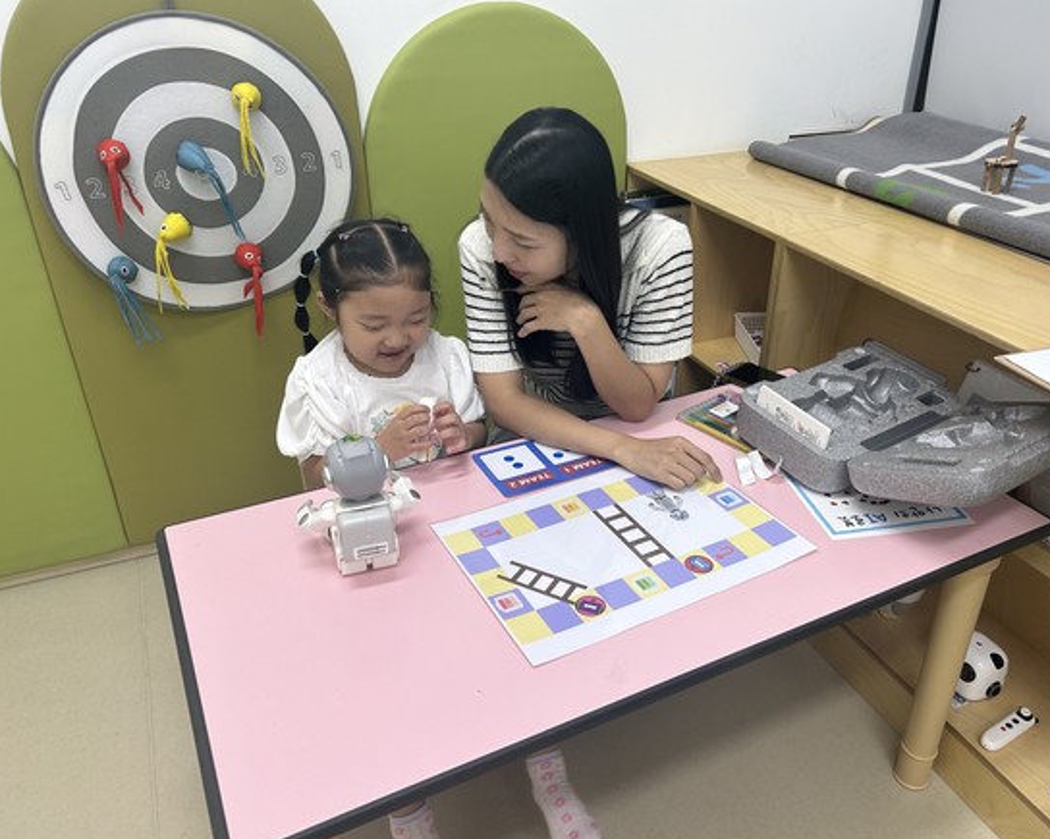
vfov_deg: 51.5
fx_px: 870
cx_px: 571
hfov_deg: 62.1
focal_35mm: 28
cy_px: 413
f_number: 1.5
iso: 80
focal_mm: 5.7
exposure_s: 1/120
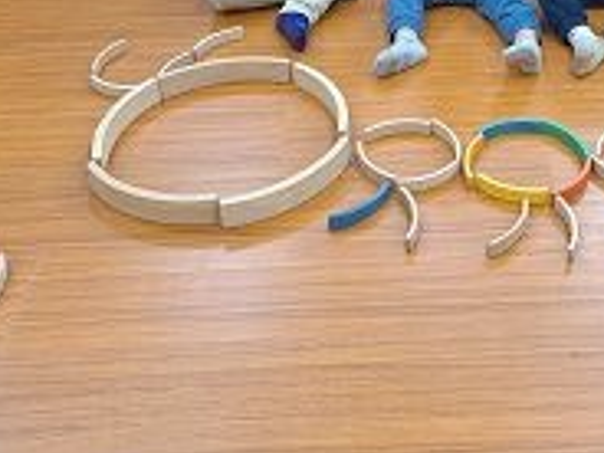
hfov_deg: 36.7
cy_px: -3
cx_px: 443
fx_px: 890
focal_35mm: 51
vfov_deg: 26.9
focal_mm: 5.54
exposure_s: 1/50
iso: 160
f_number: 1.8
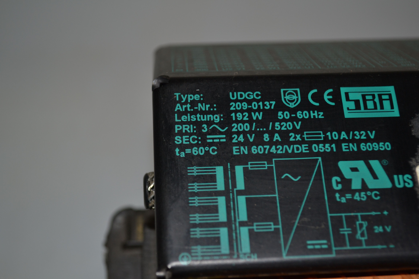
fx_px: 698
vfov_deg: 22.6
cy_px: 140
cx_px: 210
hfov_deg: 33.4
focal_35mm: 60
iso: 280
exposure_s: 1/60
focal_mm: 40
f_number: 5.3
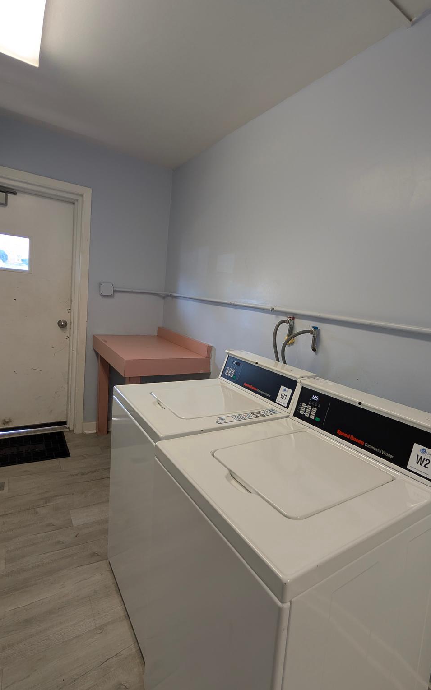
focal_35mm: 17
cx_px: 279
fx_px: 320
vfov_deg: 94.4
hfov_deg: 66.6
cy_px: 345
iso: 54
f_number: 1.7
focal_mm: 2.02
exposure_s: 1/40
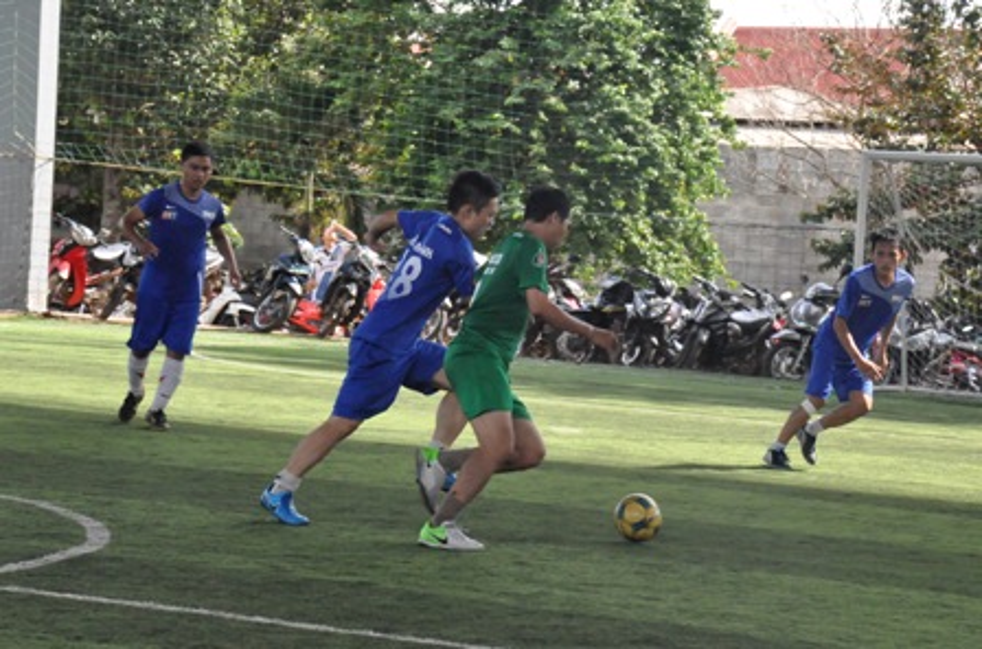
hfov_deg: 19.5
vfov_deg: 13.0
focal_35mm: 105
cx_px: 491
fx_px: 2856
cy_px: 324
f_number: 13
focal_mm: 70
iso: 3200
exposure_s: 1/640
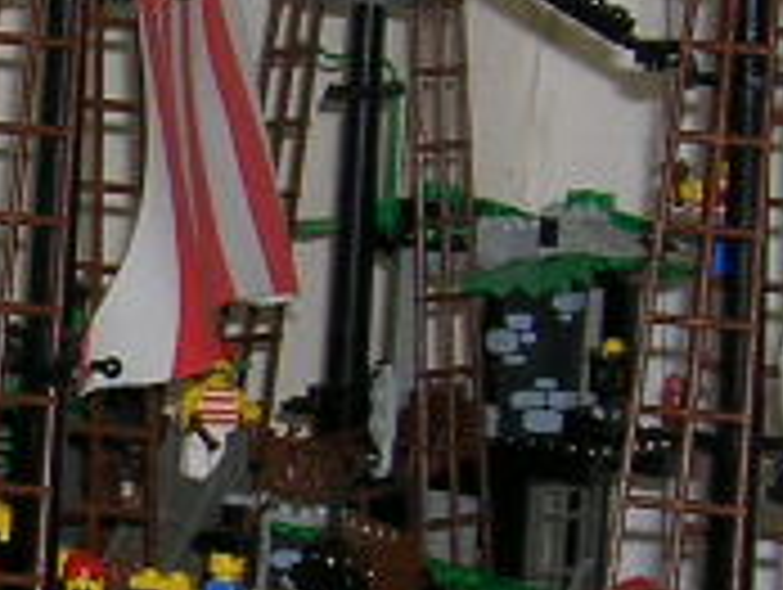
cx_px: -544
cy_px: 414
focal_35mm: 270
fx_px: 6116
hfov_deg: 7.2
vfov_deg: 5.5
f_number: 3.2
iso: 51
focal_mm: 7.7
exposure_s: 1/60.1
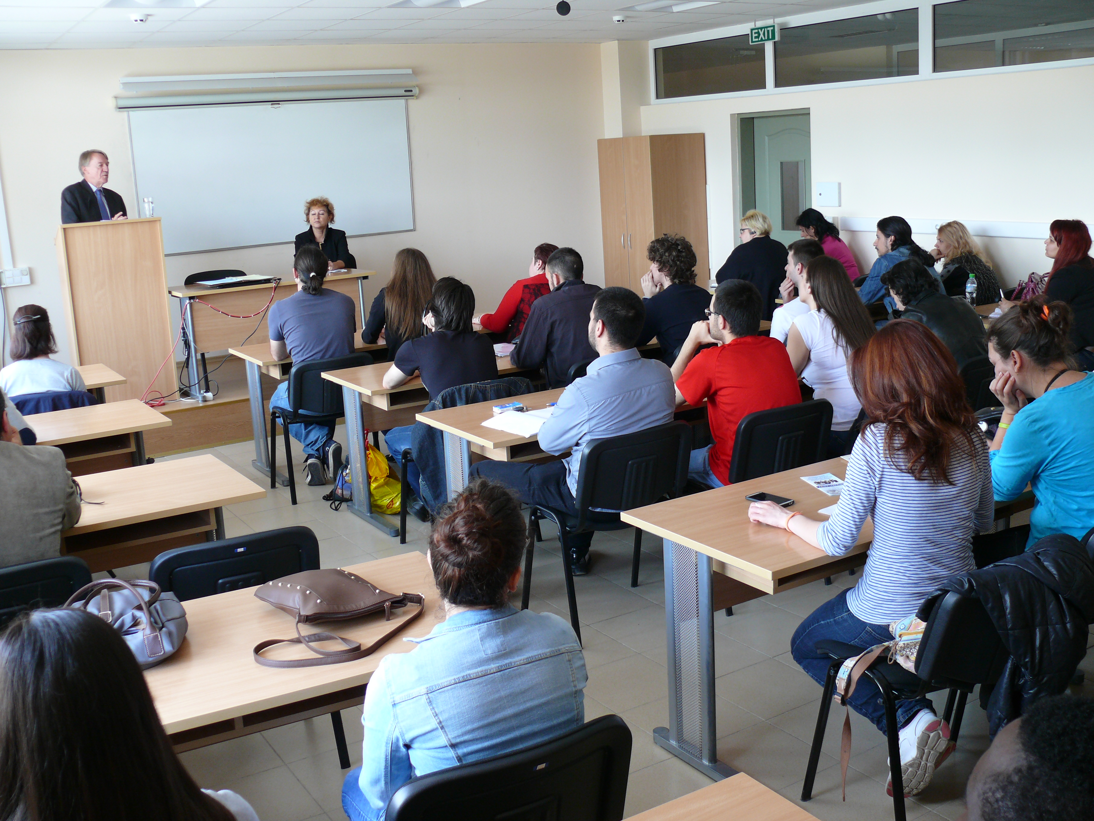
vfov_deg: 40.7
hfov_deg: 52.6
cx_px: 547
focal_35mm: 35
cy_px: 410
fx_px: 1106
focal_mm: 7.5
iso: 100
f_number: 2.8
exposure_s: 1/40
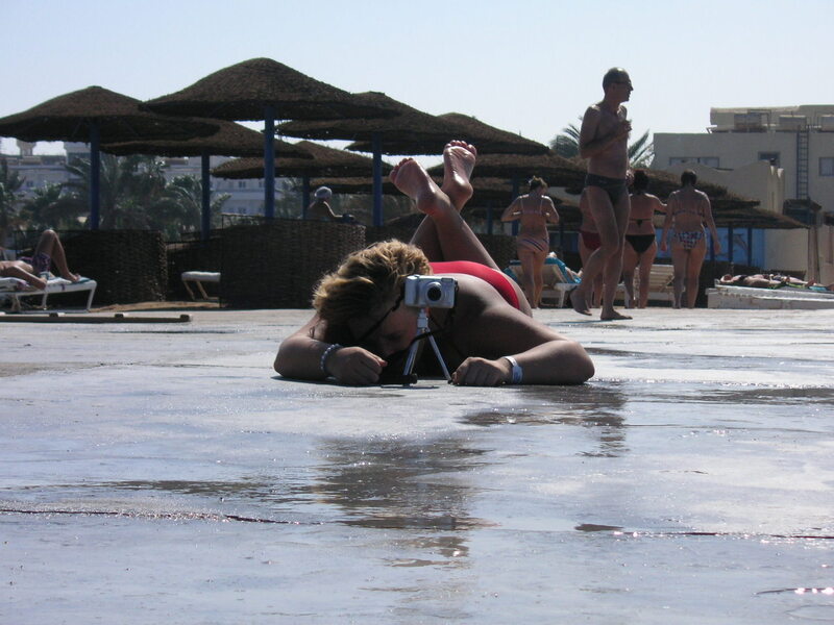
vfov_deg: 14.1
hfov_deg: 18.7
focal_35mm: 105
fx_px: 2530
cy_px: 312
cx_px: 417
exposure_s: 1/180
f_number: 13
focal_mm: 17.1
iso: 50
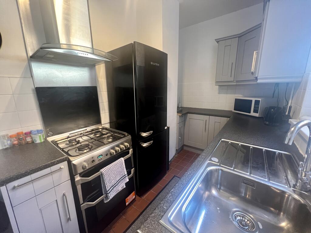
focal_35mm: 13
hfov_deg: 106.2
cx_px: 156
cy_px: 116
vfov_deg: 89.9
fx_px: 117
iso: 400
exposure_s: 1/50
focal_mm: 1.57
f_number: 1.8
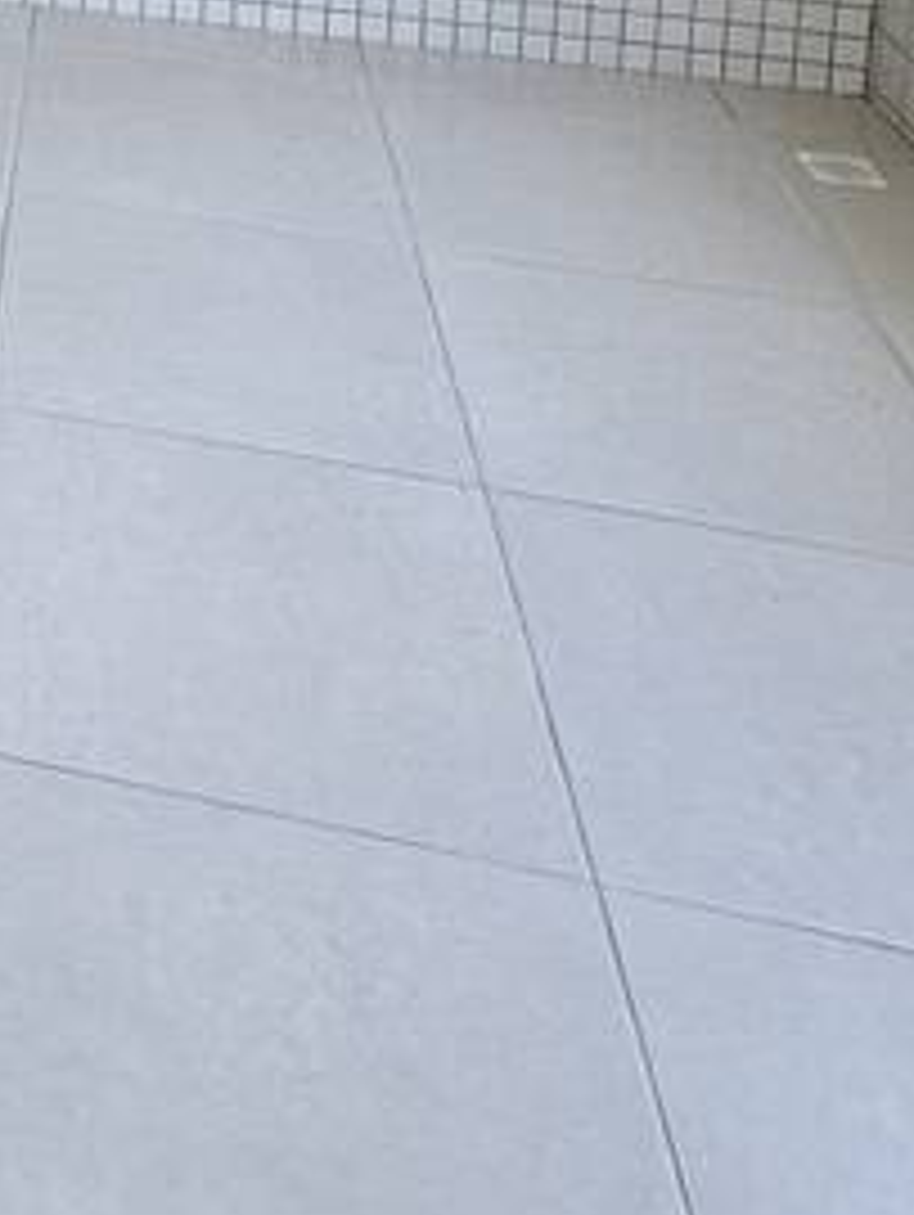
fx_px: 1968
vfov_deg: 26.5
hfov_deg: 22.1
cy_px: -531
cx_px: -423
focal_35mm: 56
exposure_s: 1/106
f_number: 2.2
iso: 40
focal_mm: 2.22
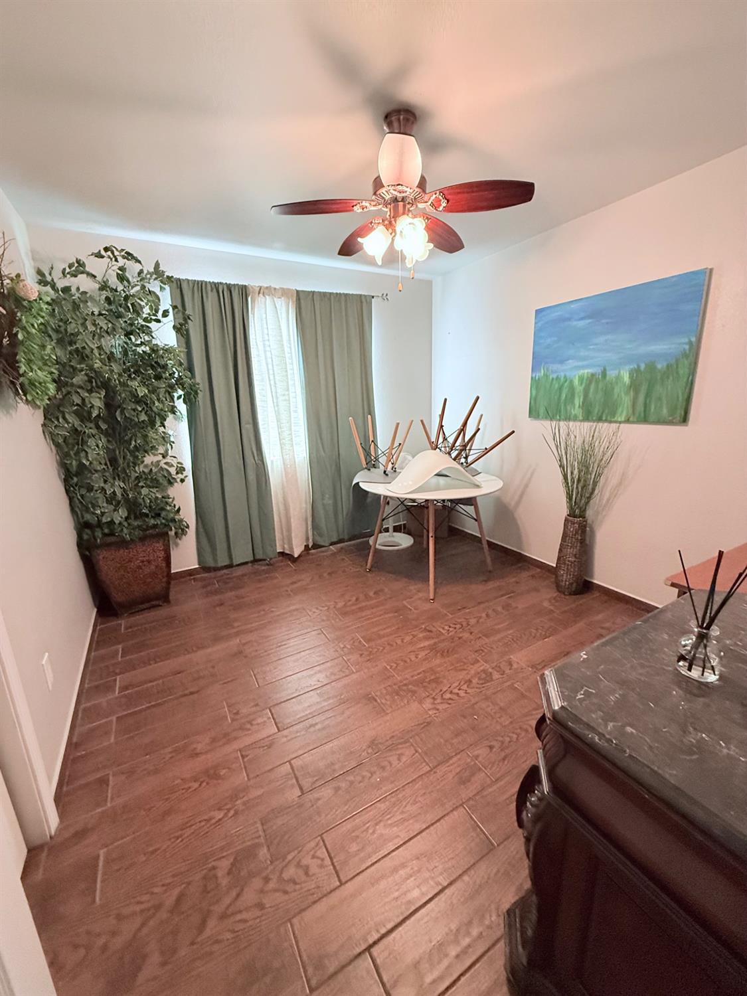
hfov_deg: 85.7
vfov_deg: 102.1
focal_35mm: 14
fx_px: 403
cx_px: 374
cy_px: 498
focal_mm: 2.22
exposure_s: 1/120
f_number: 2.2
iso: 500
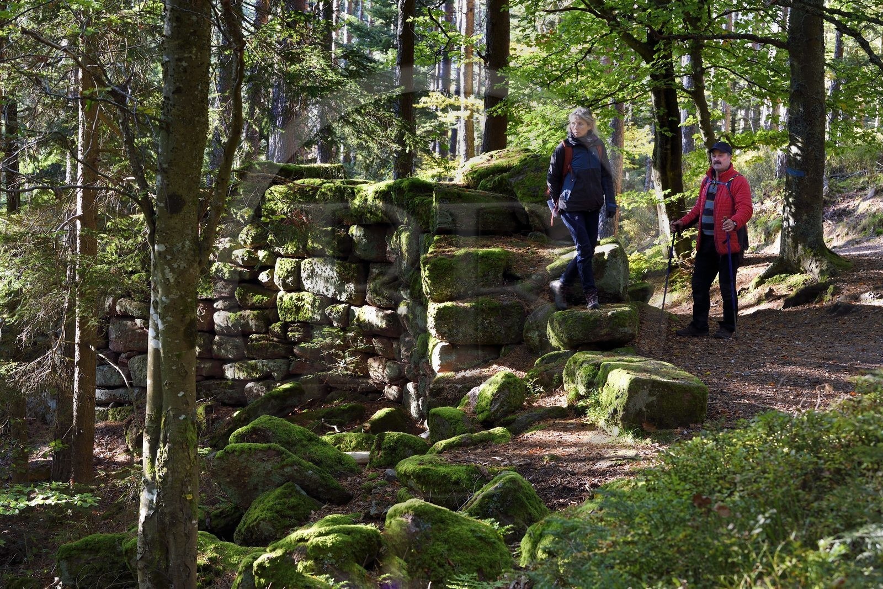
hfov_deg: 24.8
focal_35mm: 82
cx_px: 442
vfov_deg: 16.7
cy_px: 294
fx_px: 2011
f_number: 6.3
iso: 800
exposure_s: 1/80
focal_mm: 82
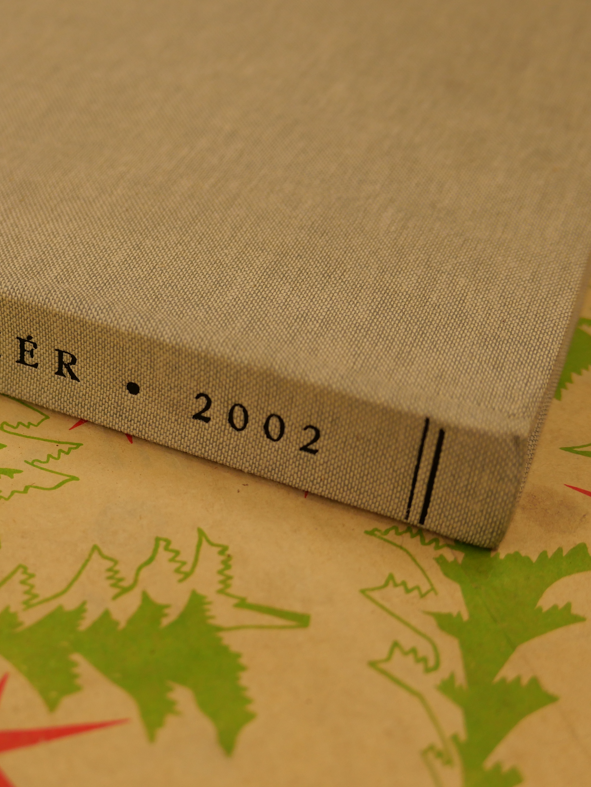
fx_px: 1229
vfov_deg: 35.5
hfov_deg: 26.8
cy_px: 398
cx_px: 174
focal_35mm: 54
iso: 320
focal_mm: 16.5
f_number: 2.4
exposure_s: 1/80
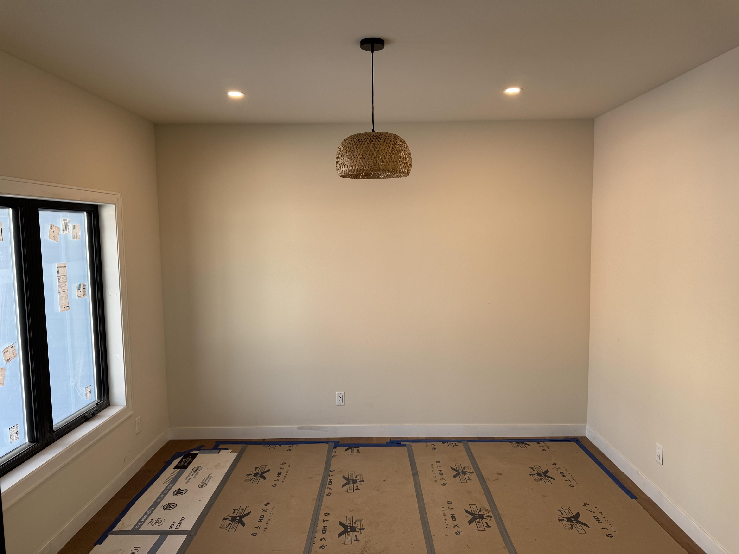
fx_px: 512
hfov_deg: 71.6
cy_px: 277
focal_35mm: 24
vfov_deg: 56.8
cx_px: 370
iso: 80
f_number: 1.78
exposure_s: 1/121
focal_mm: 6.76
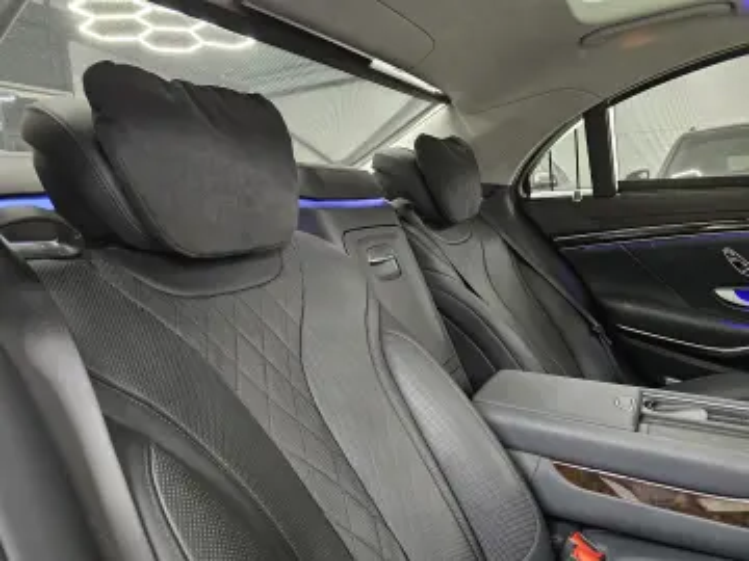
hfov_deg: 73.9
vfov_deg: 58.9
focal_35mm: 23
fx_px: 498
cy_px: 280
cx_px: 374
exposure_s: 1/25
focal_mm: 6.3
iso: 800
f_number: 1.7
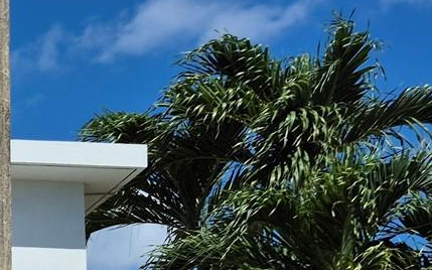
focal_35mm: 91
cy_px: 415
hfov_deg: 18.1
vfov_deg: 13.5
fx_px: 1071
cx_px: -346
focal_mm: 5.4
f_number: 1.8
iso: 25
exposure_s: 1/3952
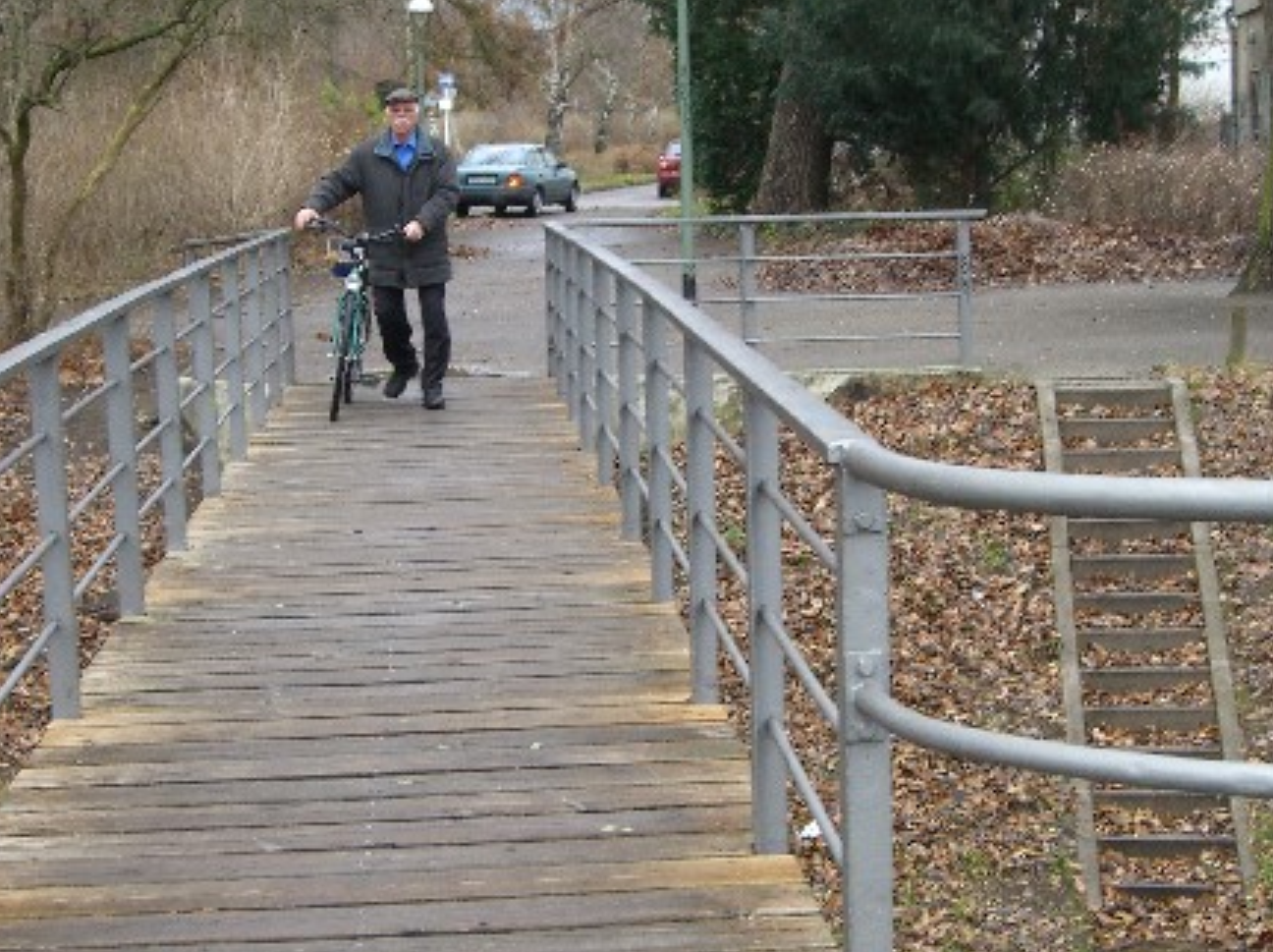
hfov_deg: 25.3
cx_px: 550
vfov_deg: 19.1
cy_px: 609
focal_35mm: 77
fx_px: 2829
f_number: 3.6
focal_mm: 11.8
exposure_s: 1/80
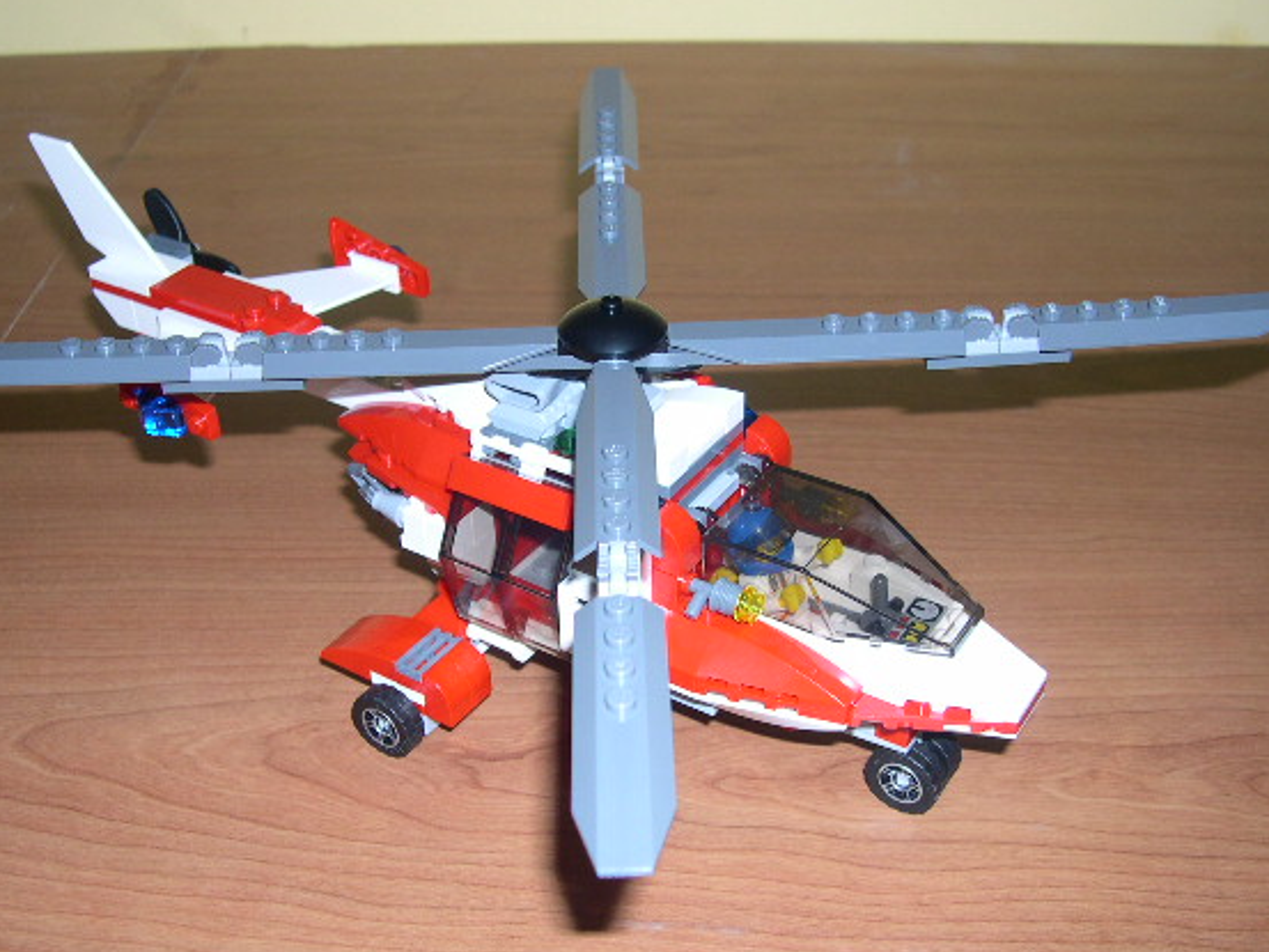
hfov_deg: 42.9
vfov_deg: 32.9
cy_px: 500
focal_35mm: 44
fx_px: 1613
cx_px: 597
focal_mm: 8
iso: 100
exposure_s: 1/60
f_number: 2.8
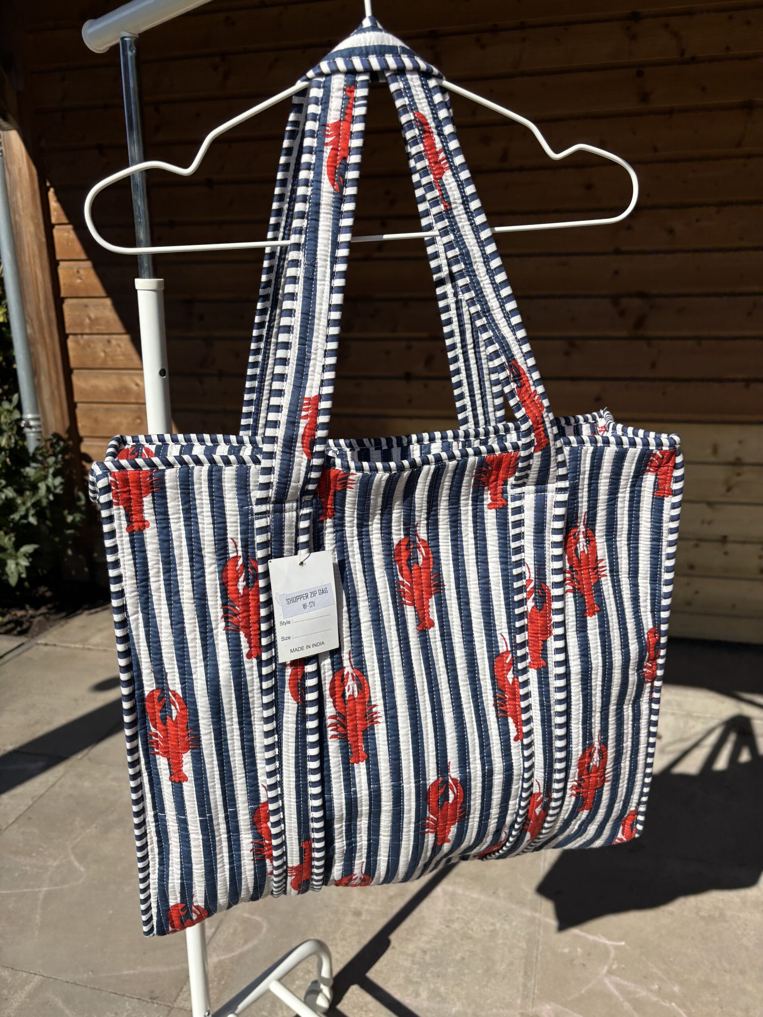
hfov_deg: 53.1
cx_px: 382
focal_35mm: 26
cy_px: 508
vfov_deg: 67.3
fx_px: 764
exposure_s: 1/4630
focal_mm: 5.96
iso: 50
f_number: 1.6
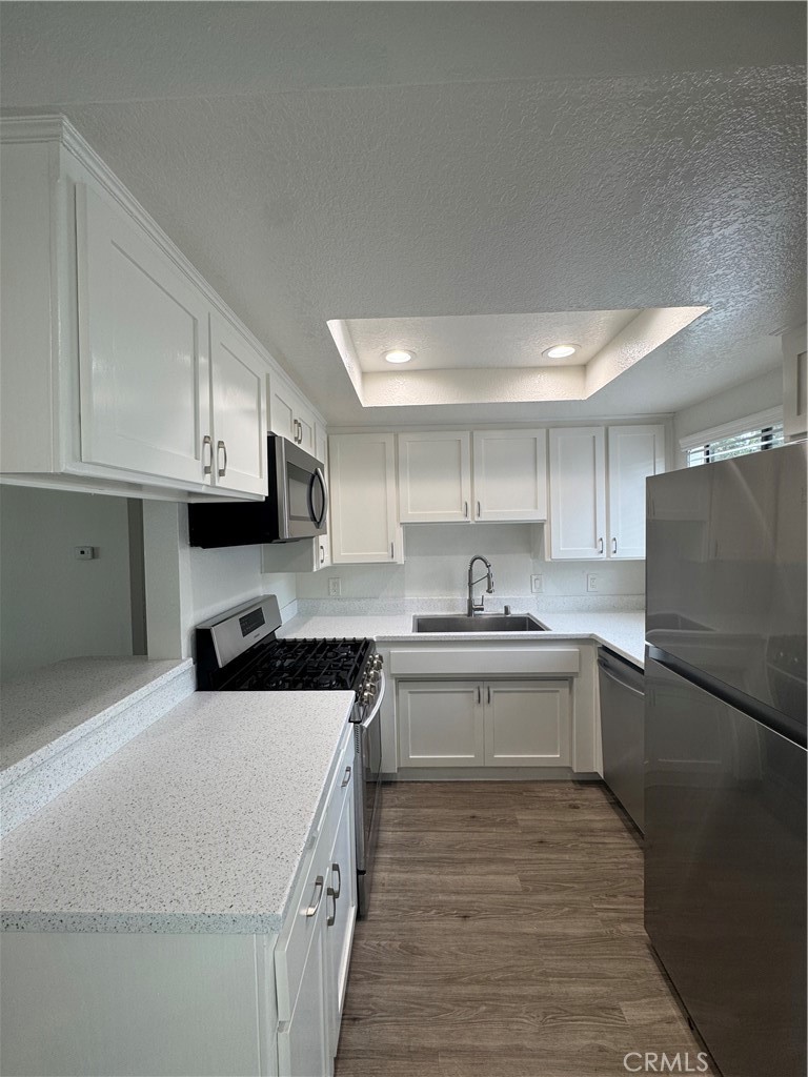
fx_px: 436
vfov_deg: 102.1
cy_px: 538
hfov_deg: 85.7
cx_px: 404
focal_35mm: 14
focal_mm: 2.22
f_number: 2.2
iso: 64
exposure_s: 1/120
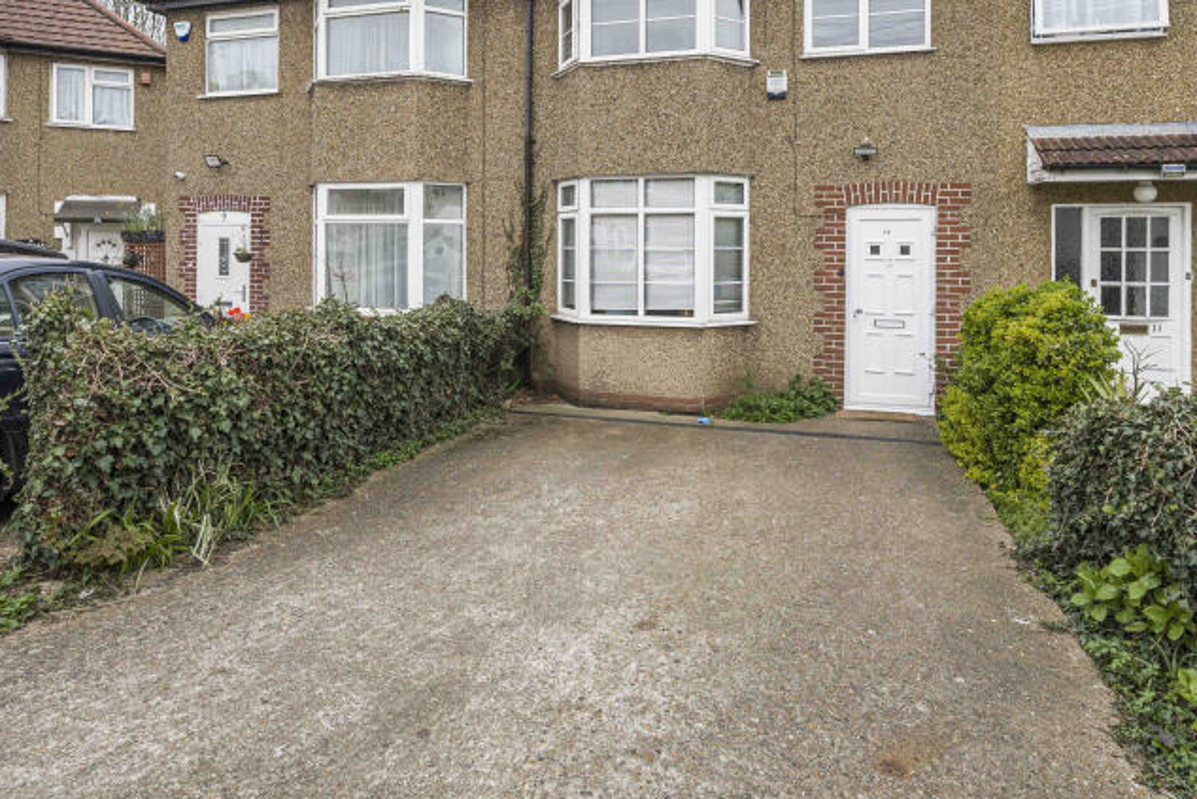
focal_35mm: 21
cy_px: 267
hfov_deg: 81.2
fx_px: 698
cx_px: 623
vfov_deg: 58.2
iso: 320
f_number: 9
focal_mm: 13
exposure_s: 1/100
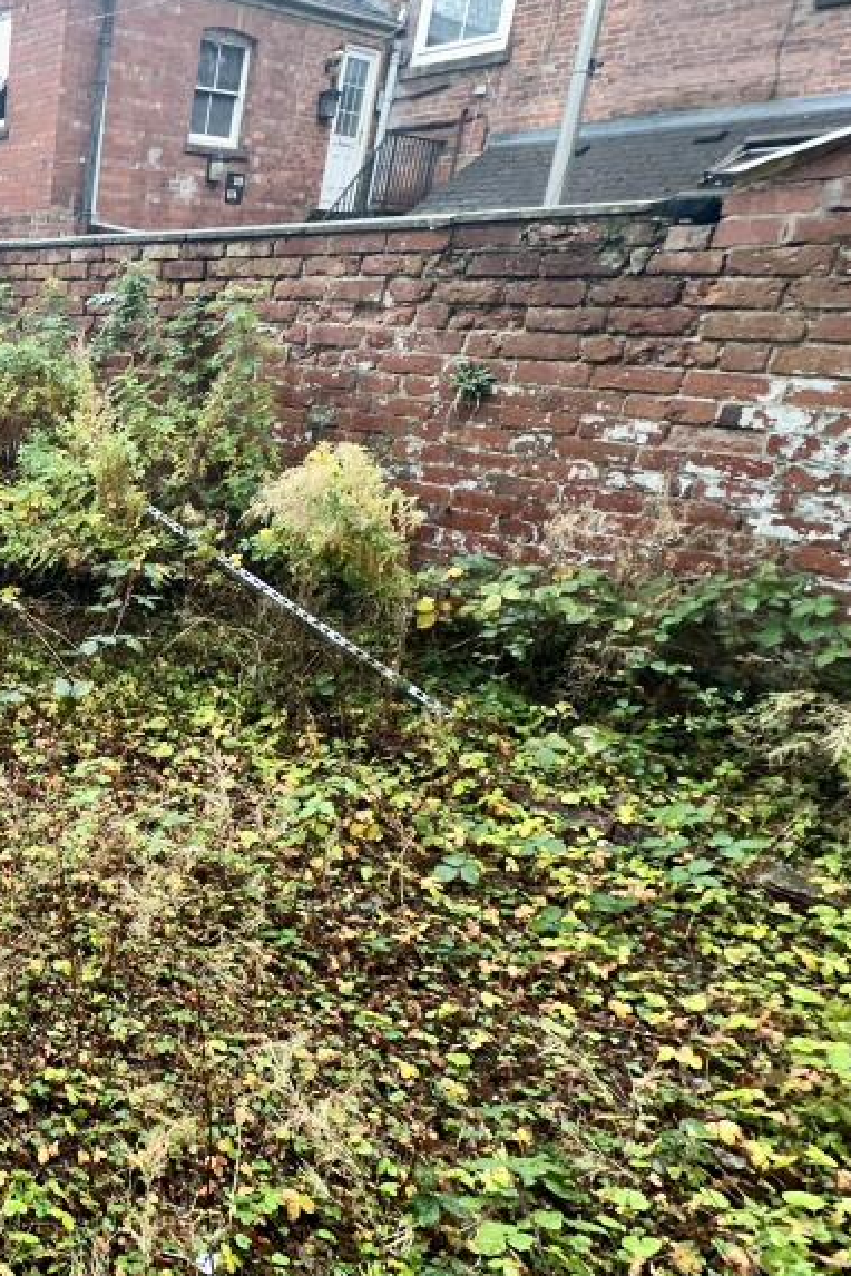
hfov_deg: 37.9
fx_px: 922
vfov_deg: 69.3
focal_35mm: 26
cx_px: -158
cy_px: 597
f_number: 2.2
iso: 50
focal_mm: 2.22
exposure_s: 1/122
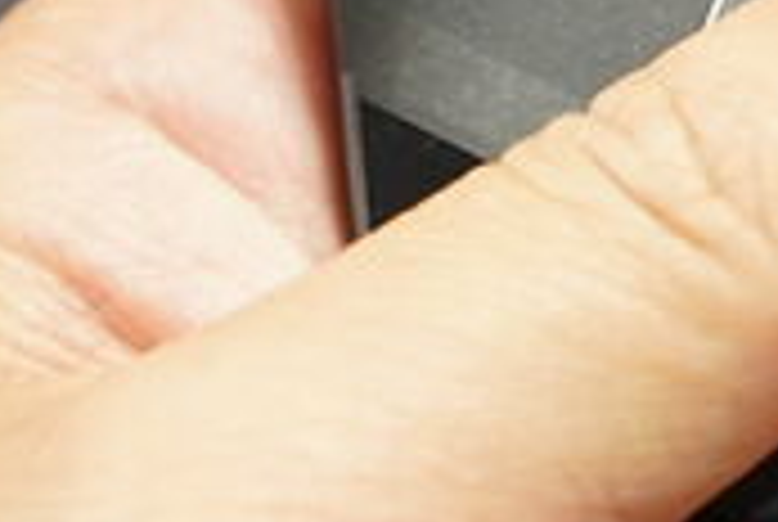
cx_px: 1138
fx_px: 16777
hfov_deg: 2.7
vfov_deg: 1.8
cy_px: -830
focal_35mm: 775
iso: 400
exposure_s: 1/125
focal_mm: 105
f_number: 4
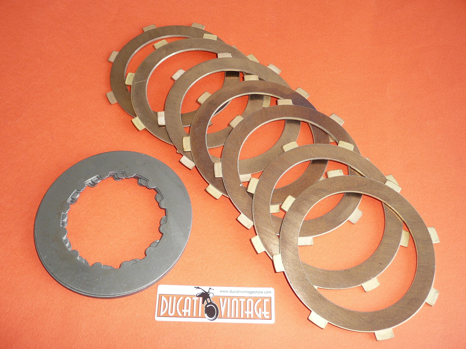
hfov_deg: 56.8
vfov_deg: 44.2
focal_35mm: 32
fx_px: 431
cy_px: 174
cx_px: 233
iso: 100
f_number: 3.3
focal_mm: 4.6
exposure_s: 1/30
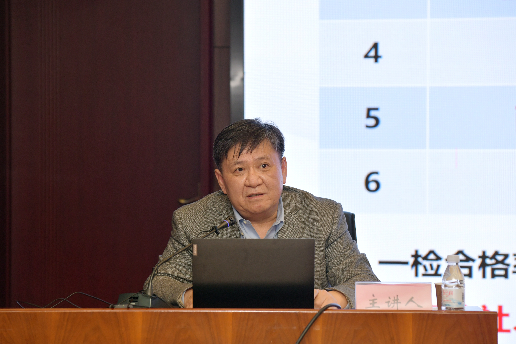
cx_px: 258
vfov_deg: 9.1
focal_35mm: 150
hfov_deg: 13.7
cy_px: 172
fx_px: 2150
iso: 800
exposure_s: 1/160
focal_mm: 150
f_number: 5
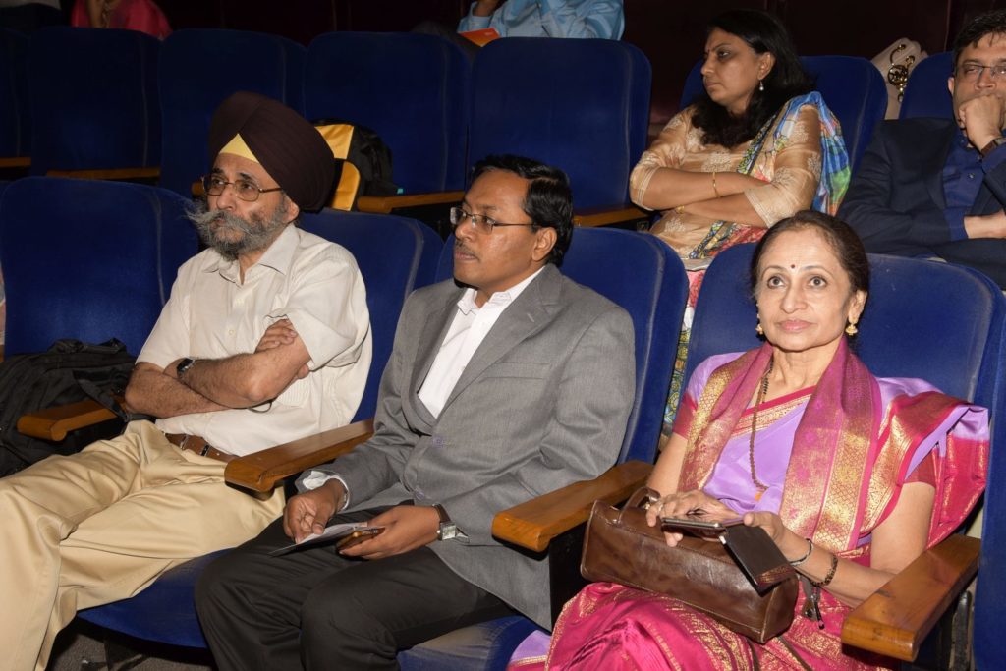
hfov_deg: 41.1
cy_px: 336
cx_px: 503
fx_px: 1341
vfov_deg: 28.1
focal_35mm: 48
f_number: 7.1
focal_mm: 48
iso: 640
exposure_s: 1/160
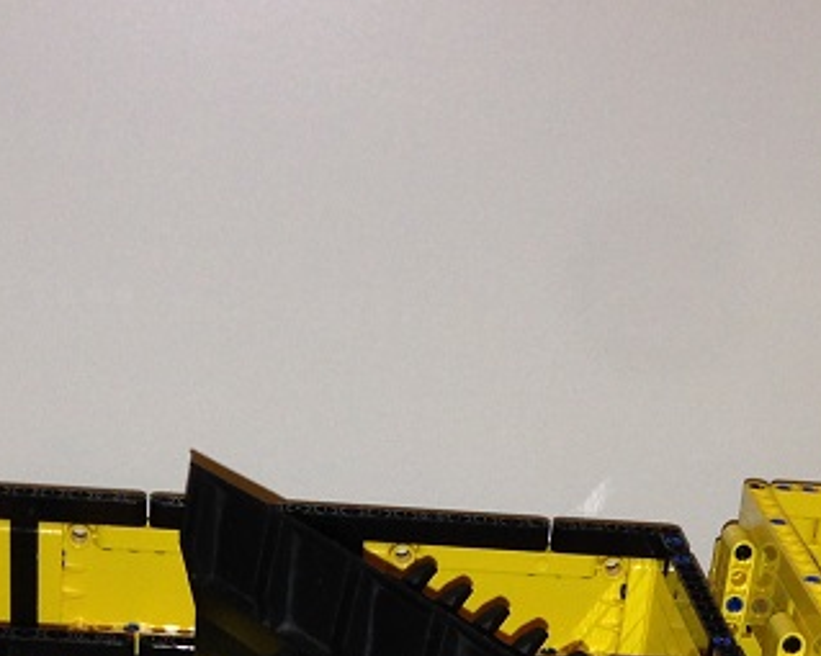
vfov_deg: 14.3
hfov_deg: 19.0
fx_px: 2453
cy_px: 960
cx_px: 412
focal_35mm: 101
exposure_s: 1/17
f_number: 2.4
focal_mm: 4.12
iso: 64
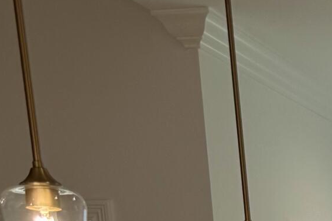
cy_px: 635
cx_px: 707
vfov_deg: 8.8
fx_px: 1217
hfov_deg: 13.0
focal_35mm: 132
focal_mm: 6.76
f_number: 1.78
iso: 64
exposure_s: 1/270
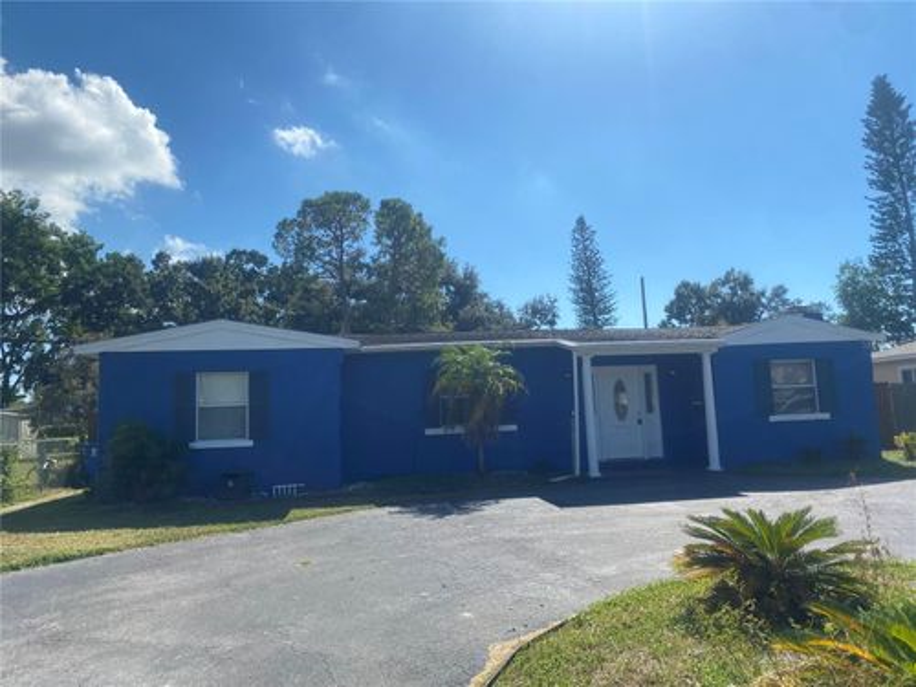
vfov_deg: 53.1
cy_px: 344
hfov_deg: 67.3
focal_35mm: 26
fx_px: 688
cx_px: 458
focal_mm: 4.25
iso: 32
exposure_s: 1/3731
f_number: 1.8
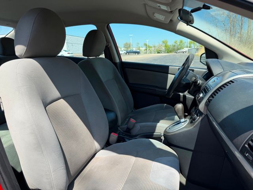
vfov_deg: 56.8
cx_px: 126
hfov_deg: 71.6
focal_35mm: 24
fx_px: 175
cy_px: 95
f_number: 1.78
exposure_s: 1/1211
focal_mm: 6.76
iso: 80
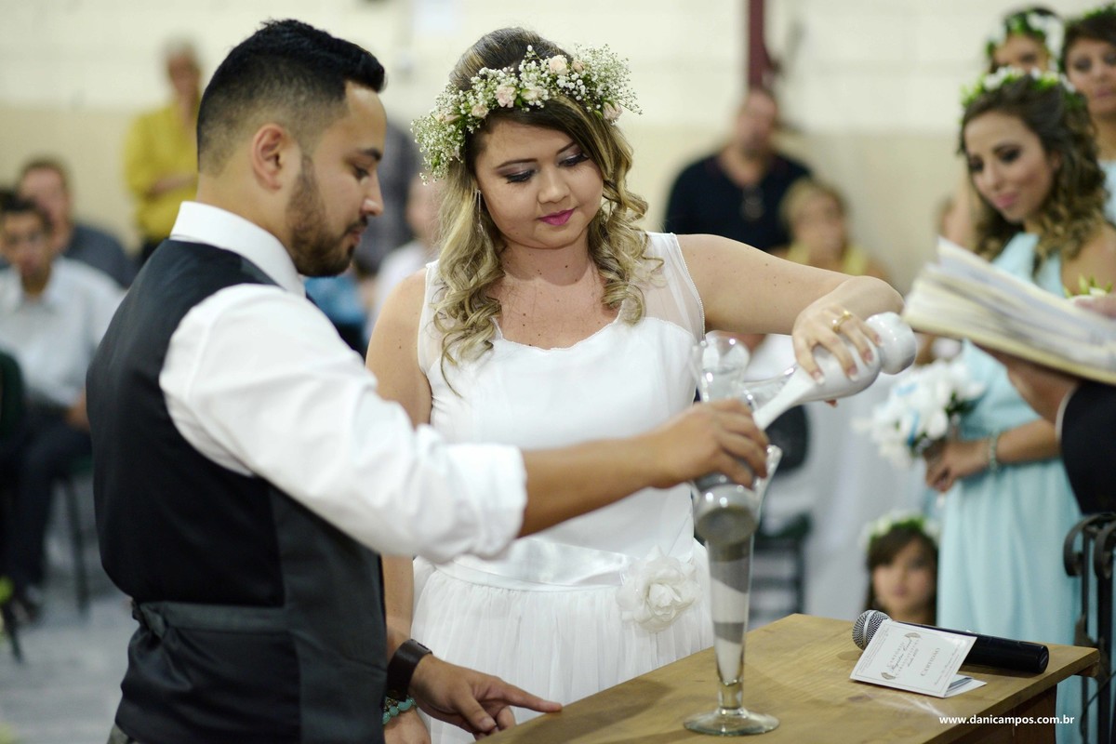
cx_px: 558
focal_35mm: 85
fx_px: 2635
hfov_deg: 23.9
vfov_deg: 16.1
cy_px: 372
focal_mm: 85
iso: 2000
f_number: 2
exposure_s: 1/80
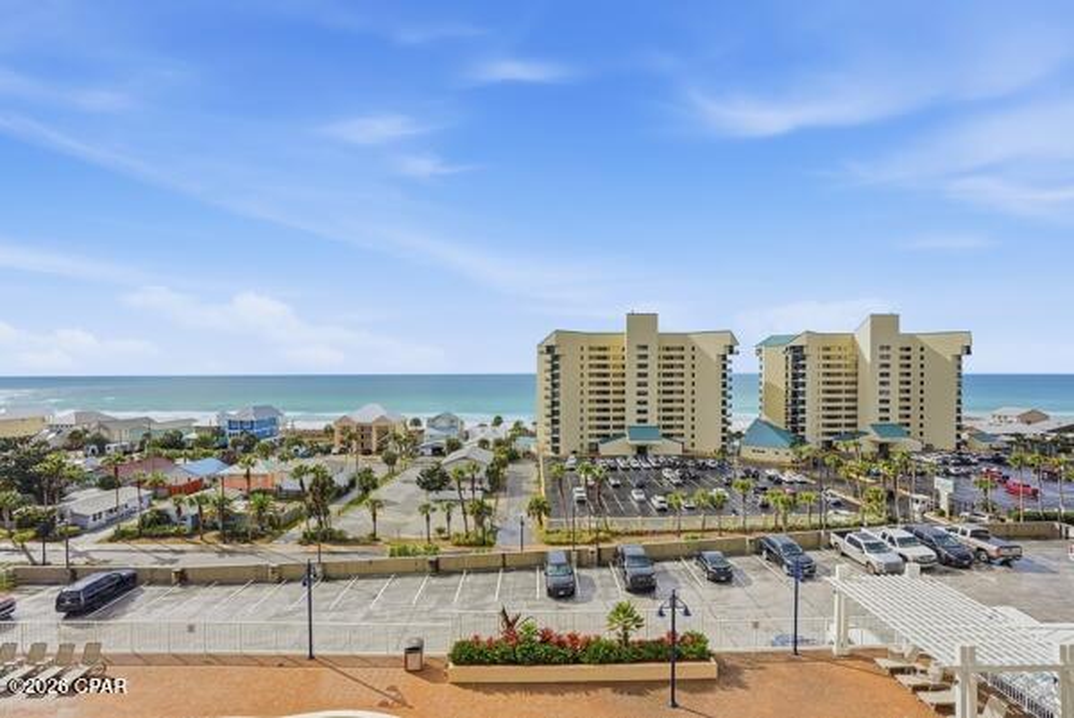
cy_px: 359
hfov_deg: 96.7
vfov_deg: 73.8
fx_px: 478
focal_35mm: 16
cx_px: 537
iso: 320
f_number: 8
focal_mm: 16
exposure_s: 1/8000
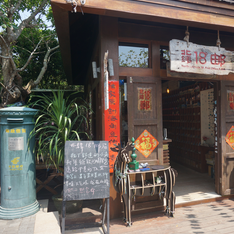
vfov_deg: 52.5
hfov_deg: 51.4
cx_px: 159
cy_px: 117
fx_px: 237
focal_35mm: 31
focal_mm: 16
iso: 100
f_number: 5.6
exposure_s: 1/200
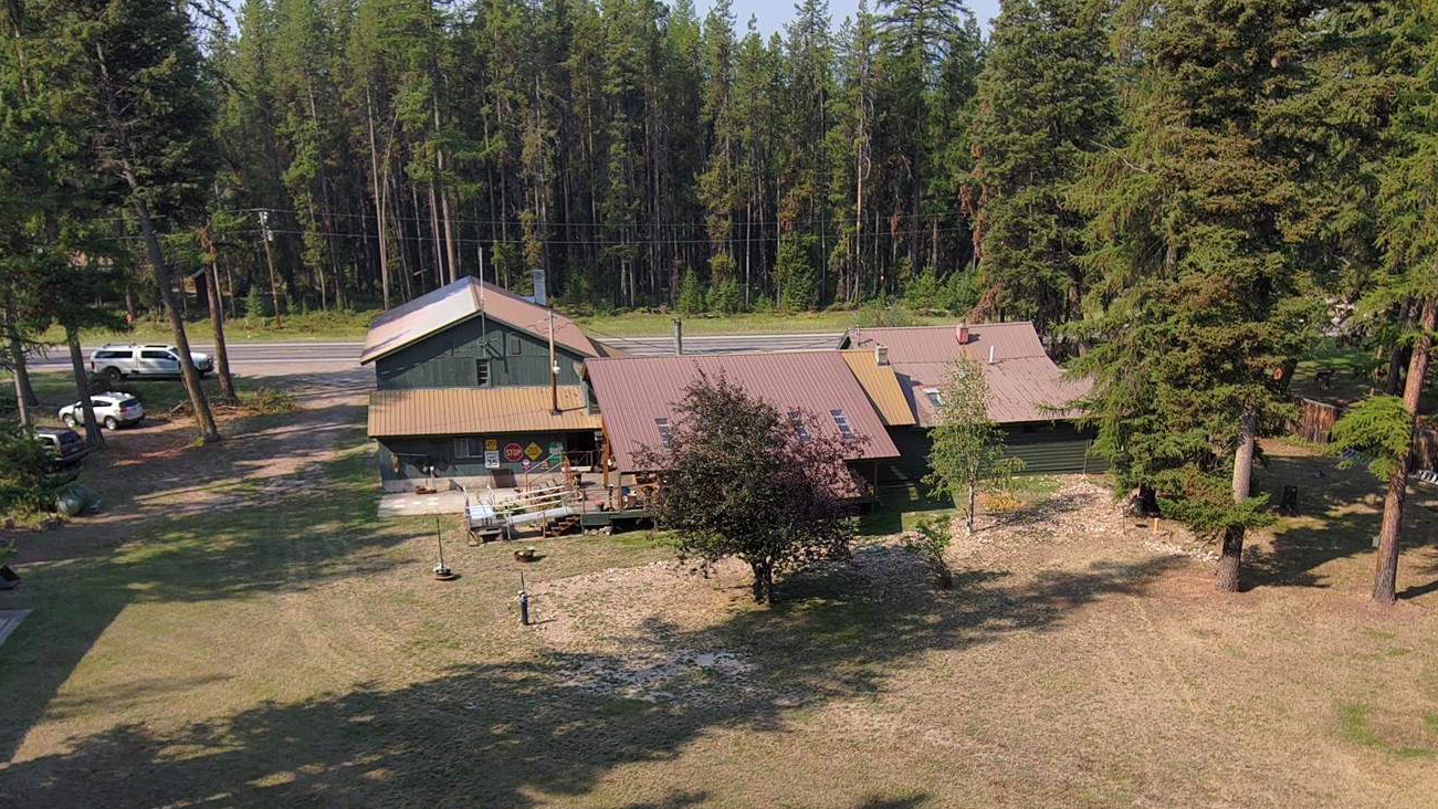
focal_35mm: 36
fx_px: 1373
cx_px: 738
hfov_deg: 55.3
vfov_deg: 32.0
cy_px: 645
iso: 100
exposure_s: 1/645
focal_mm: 3.7
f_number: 2.8
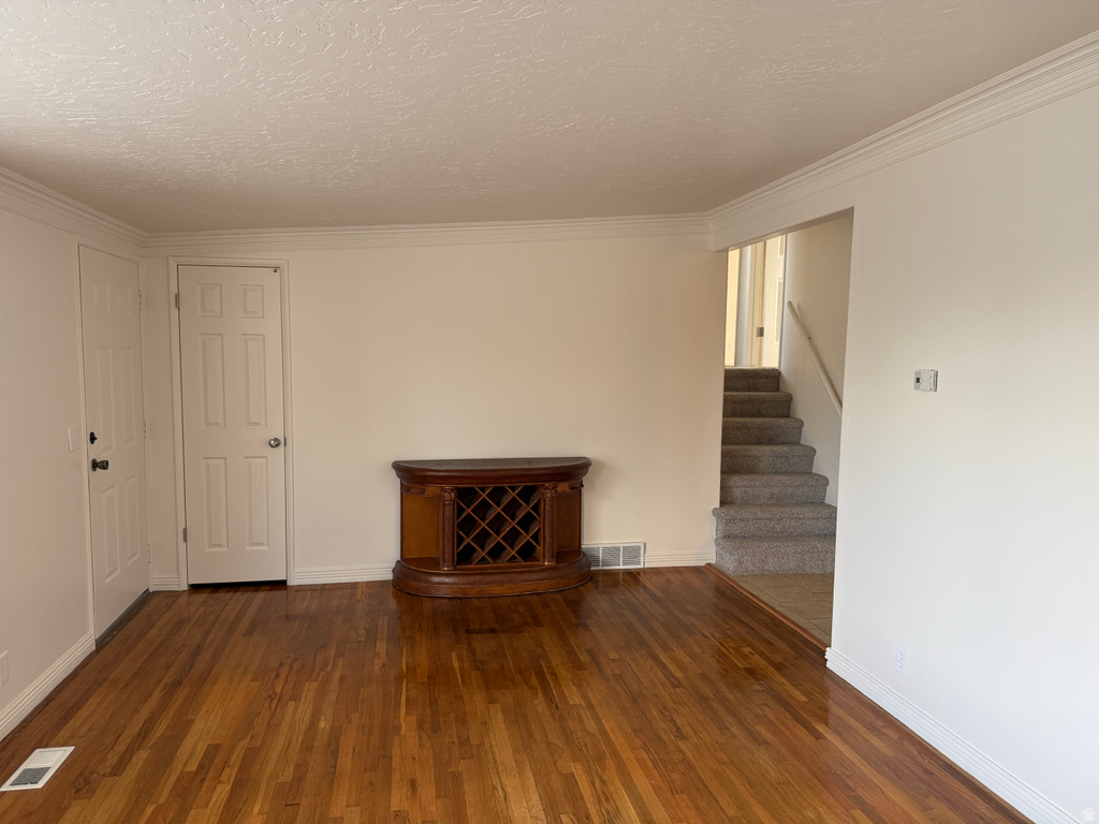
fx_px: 762
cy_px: 412
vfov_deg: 56.8
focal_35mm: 24
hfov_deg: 71.6
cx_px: 550
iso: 200
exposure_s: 1/117
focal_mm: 6.76
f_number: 1.78
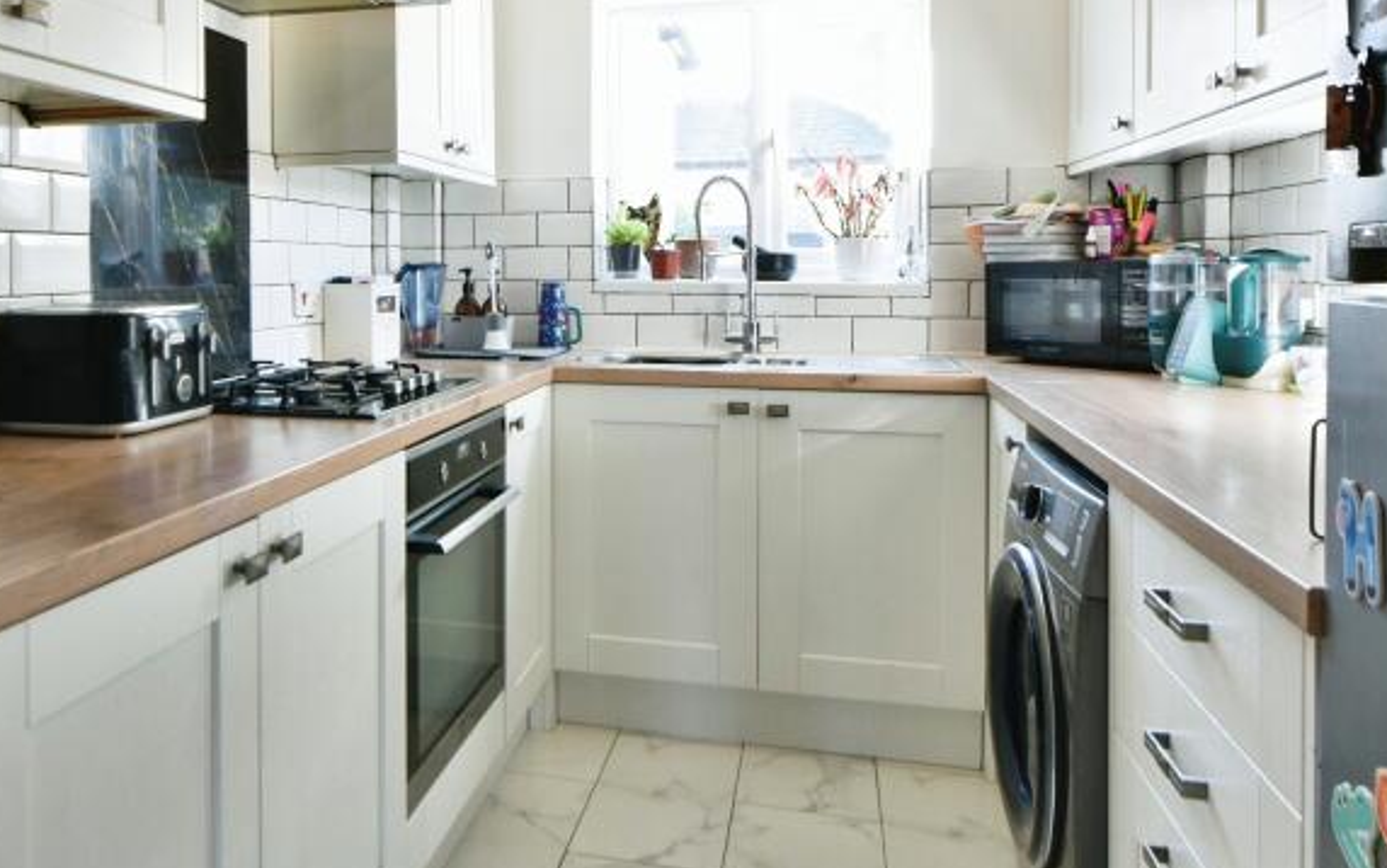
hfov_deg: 59.6
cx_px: 449
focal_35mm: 31
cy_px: 316
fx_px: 1172
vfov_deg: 40.3
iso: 800
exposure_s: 1/13
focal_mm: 17
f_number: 10
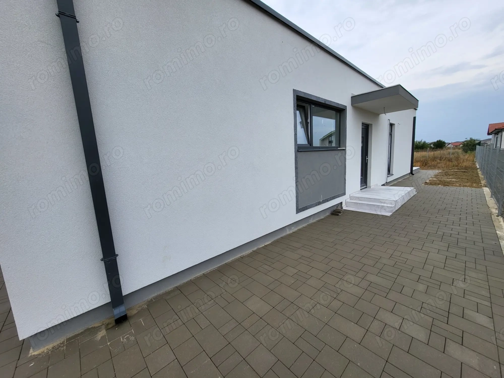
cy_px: 189
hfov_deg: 106.2
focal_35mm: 13
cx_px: 252
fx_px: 189
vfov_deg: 89.9
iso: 32
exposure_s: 1/748
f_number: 2.2
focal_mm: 1.74
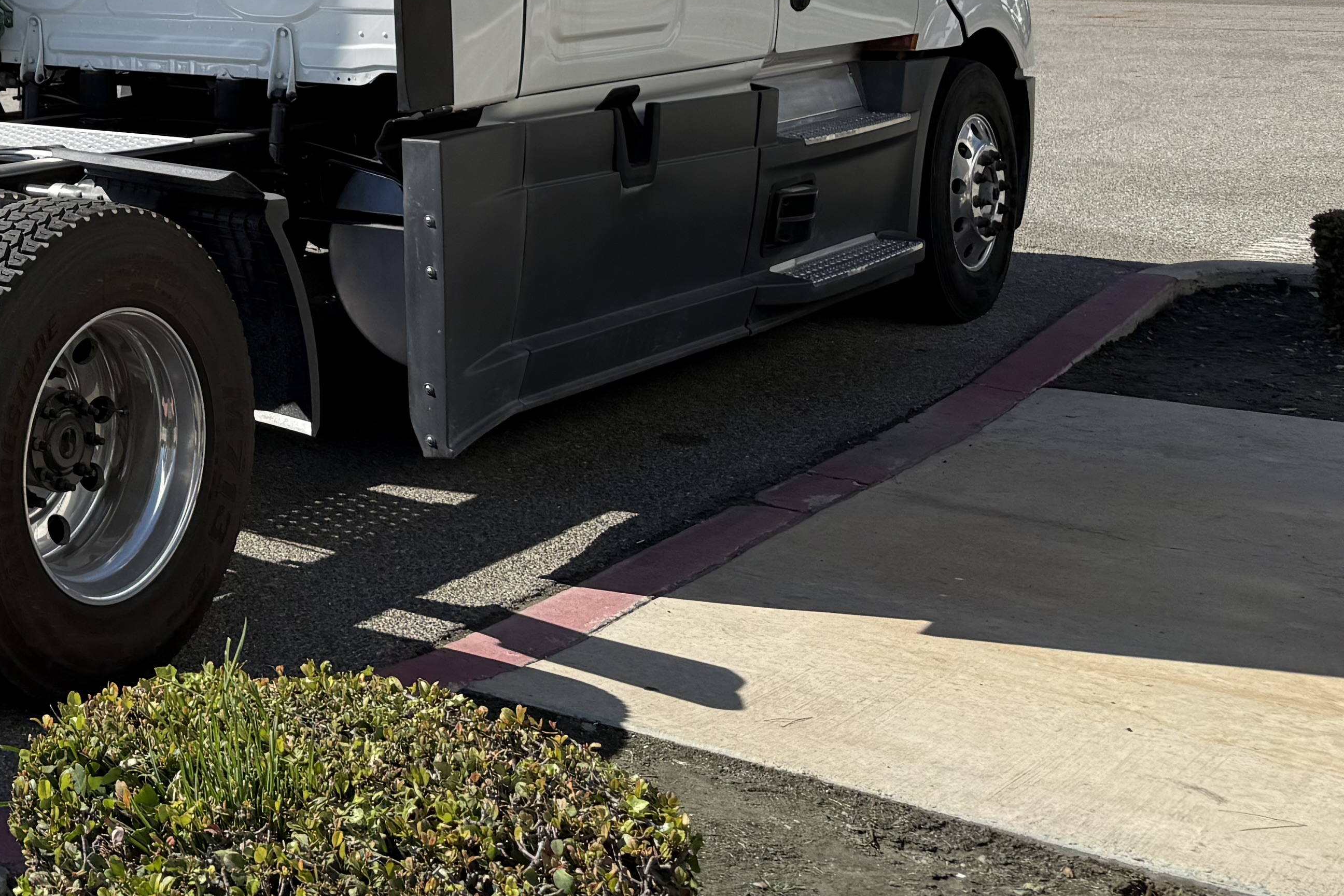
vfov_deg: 23.3
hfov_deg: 32.0
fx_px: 2053
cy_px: -66
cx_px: -133
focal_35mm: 55
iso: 80
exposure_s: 1/4405
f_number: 1.78
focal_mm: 6.76
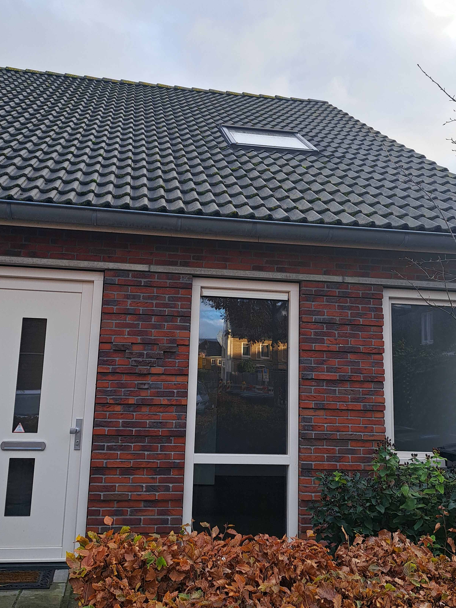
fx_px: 597
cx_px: 217
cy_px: 275
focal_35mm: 34
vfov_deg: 53.9
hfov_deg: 41.8
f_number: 1.8
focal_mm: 5.23
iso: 50
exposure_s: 1/176
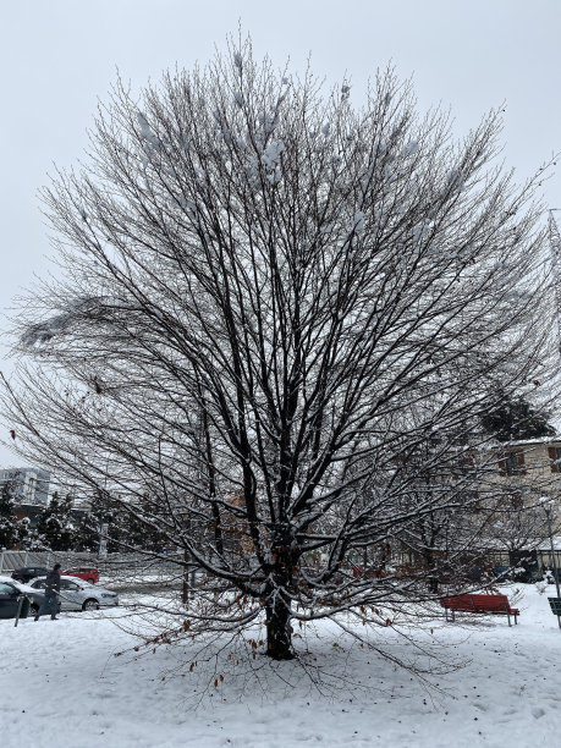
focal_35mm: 26
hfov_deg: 53.1
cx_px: 280
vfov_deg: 67.3
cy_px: 374
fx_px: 562
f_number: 1.8
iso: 32
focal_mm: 4.25
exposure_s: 1/1247
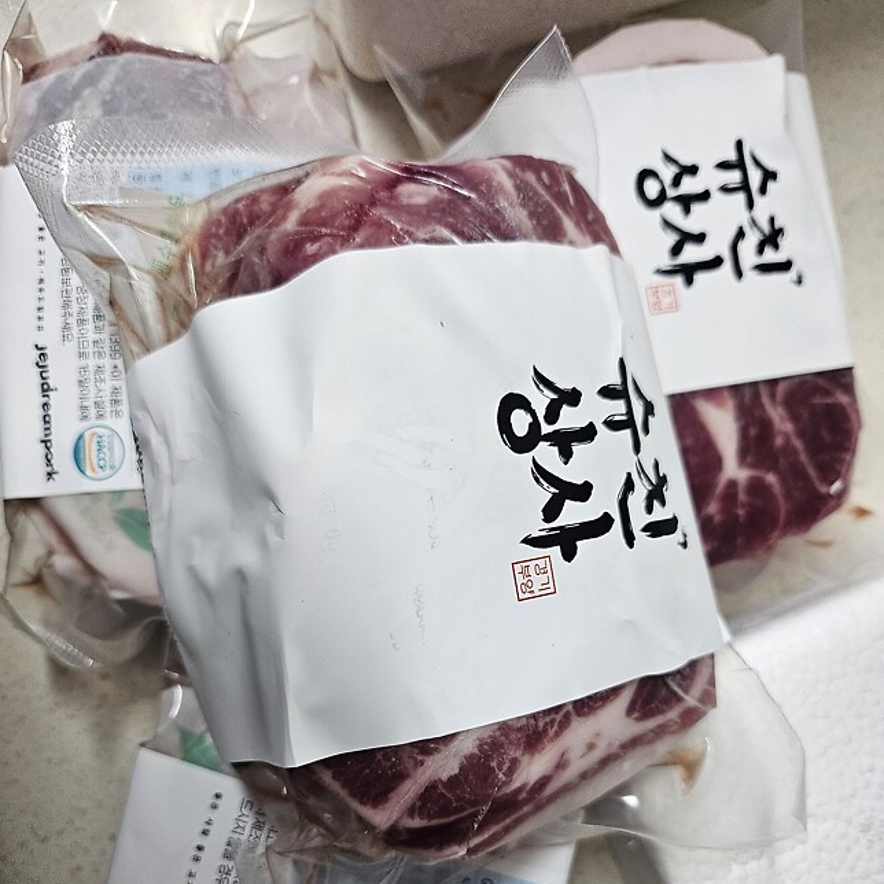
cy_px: 582
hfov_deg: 55.6
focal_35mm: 29
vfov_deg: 54.6
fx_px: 838
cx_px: 443
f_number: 1.8
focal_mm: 5
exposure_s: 1/120
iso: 160
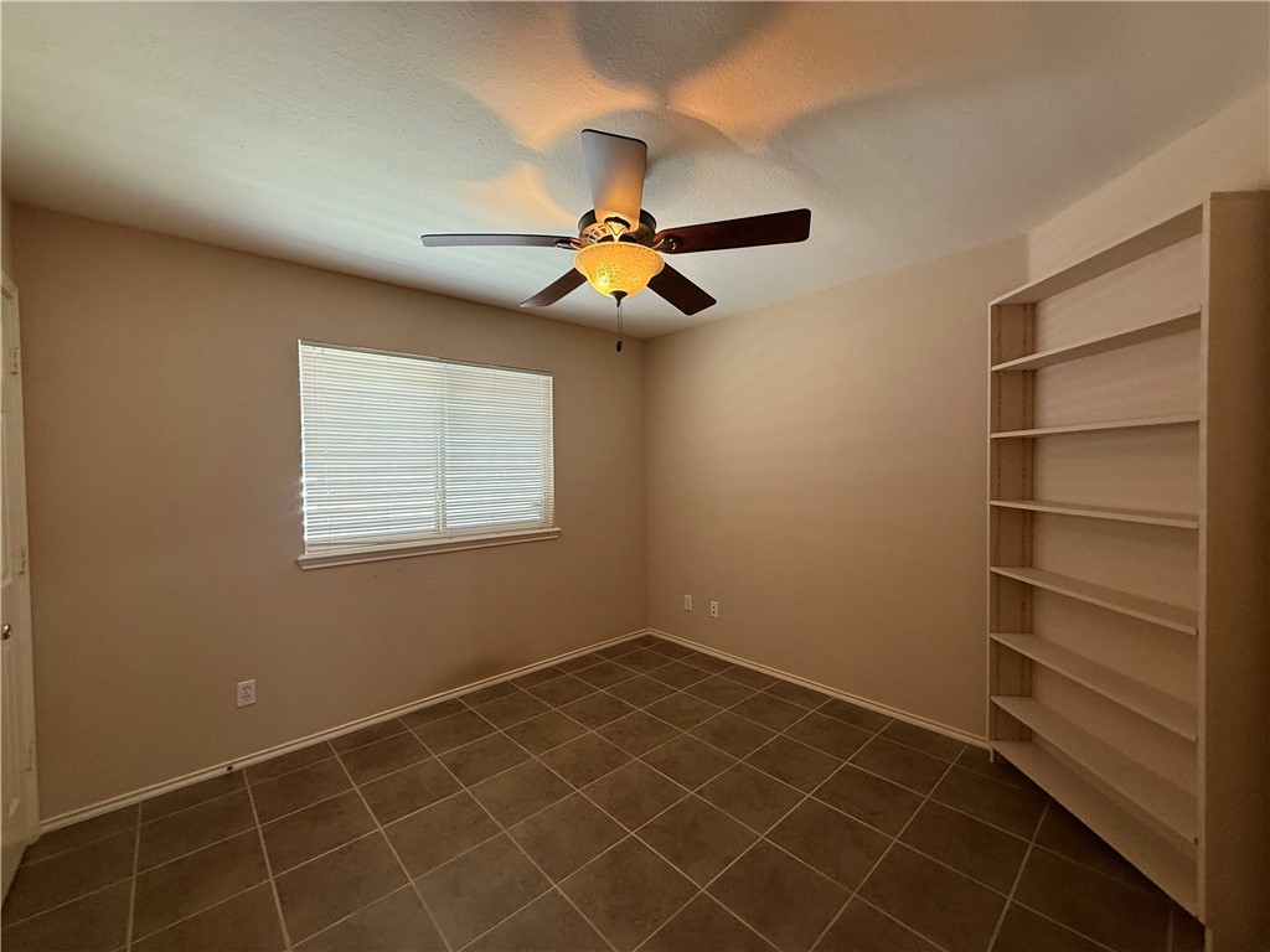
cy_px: 476
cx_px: 635
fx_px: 514
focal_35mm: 14
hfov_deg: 102.1
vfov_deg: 85.7
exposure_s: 1/60
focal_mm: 2.22
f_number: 2.2
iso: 250
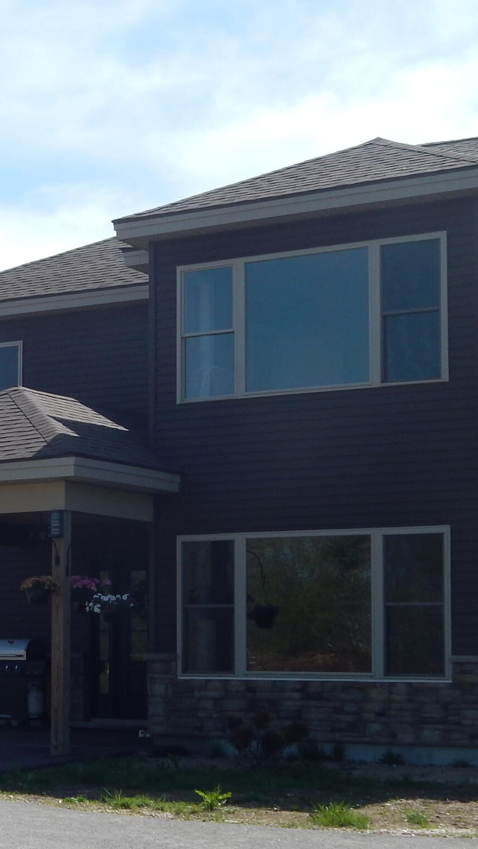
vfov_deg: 26.1
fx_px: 1826
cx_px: -67
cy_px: 537
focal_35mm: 81
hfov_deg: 14.5
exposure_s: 1/400
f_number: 6.9
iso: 125
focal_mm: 6.8
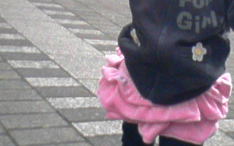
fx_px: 395
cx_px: 157
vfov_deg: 20.5
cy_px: 11
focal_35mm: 62
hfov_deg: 32.7
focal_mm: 1.5
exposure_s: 1/1000
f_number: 2.8
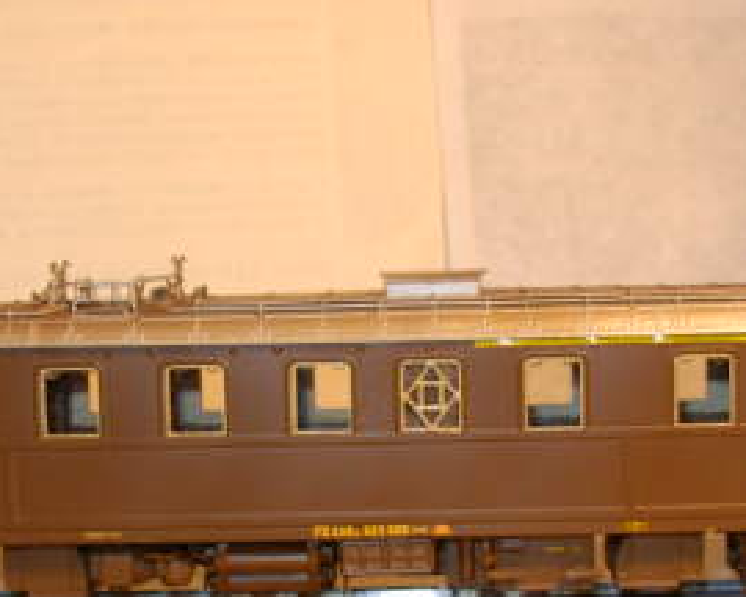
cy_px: 437
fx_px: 1943
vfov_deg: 17.4
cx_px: 343
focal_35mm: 88
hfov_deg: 21.7
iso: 50
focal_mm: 6.3
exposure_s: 1/45.3
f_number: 2.9
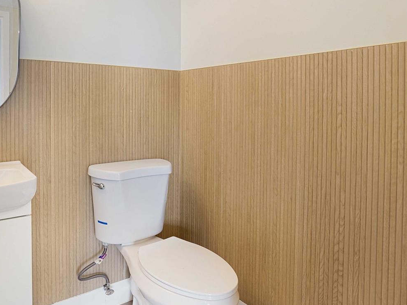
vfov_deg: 54.0
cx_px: 155
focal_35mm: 25
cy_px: 106
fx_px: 294
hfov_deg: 68.4
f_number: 4.5
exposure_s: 1/100
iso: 400
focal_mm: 16
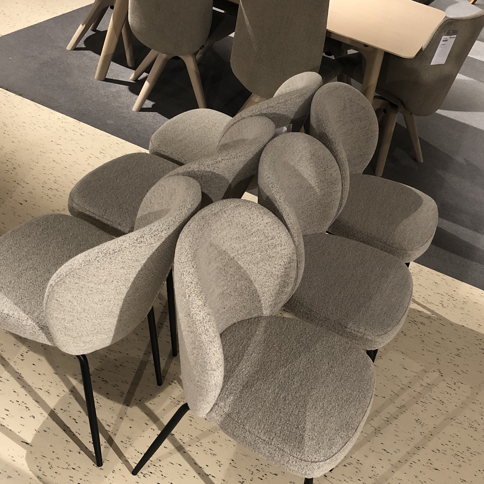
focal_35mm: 45
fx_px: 712
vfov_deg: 37.6
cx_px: 249
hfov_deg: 37.5
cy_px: 241
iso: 50
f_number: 1.8
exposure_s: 1/15
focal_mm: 4
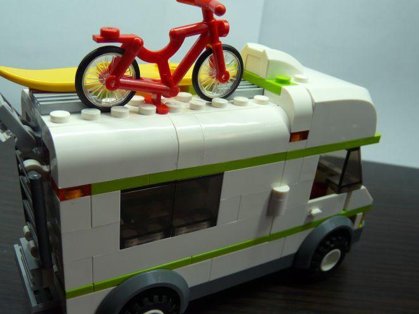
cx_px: 198
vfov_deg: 41.8
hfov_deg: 53.9
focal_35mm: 34
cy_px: 169
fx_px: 411
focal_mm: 4.6
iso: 100
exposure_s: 1/60
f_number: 2.8
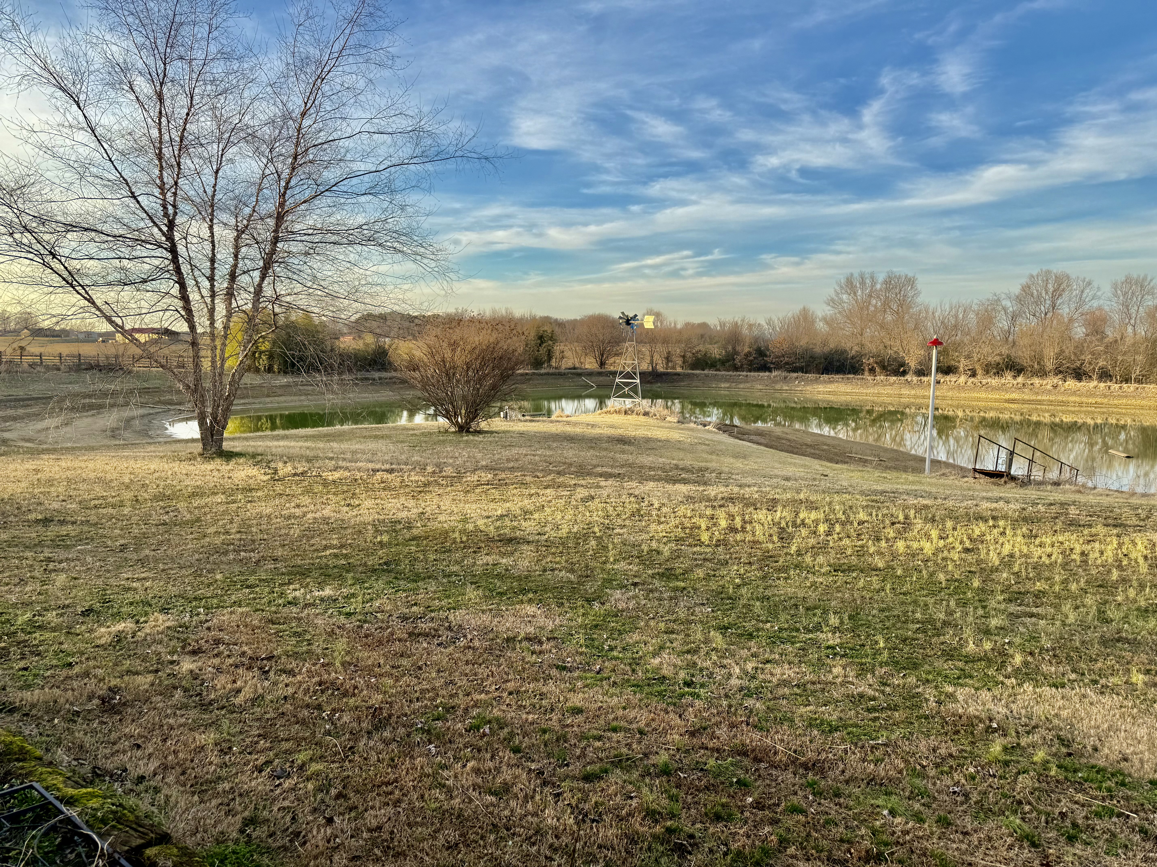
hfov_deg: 71.6
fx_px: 802
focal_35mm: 24
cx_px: 578
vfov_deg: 56.8
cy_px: 434
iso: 80
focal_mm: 6.76
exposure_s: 1/1522
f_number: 1.78
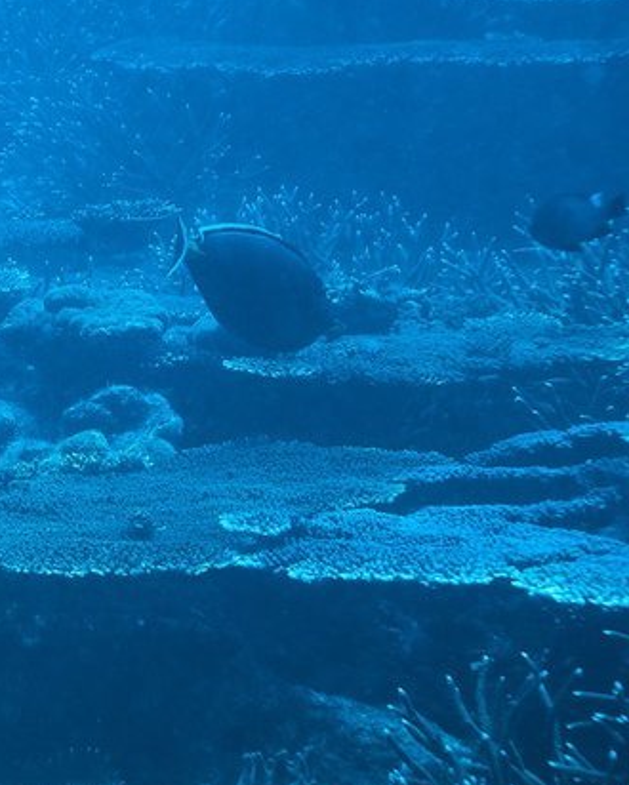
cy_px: 408
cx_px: -40
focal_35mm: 204
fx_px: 4744
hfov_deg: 7.5
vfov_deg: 9.5
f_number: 8
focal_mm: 70
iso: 400
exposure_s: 1/125
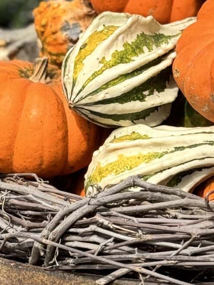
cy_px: 48
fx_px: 1541
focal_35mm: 187
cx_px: 295
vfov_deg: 10.5
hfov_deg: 7.8
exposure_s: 1/3257
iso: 64
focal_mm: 6.76
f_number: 1.78
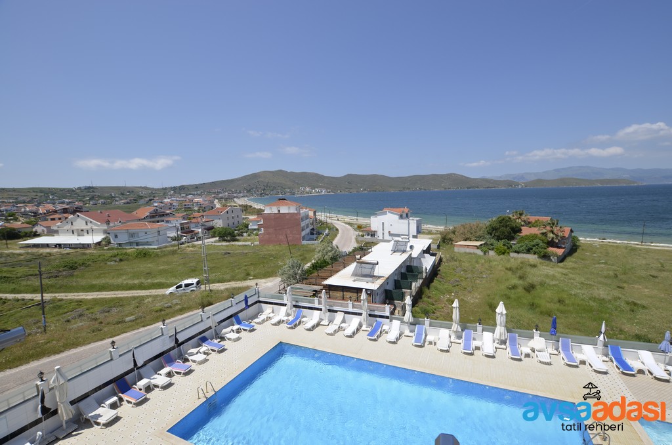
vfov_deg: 77.1
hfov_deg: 100.5
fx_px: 279
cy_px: 222
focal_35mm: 15
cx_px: 336
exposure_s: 1/350
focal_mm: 10
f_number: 9.5
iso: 100
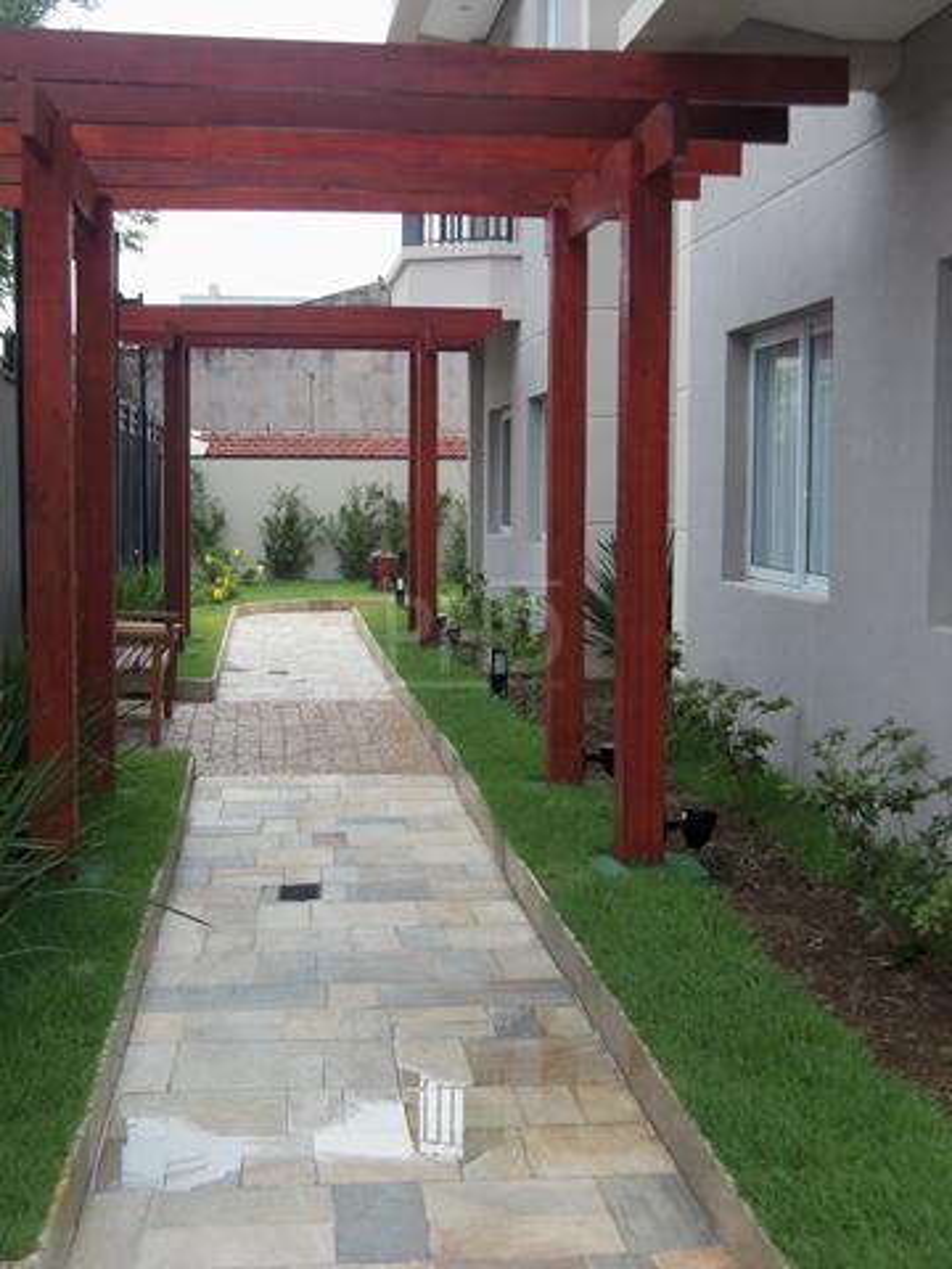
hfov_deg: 29.7
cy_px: 634
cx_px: 476
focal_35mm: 49
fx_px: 1797
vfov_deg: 38.9
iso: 64
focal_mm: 8.7
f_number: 4.6
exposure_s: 1/125
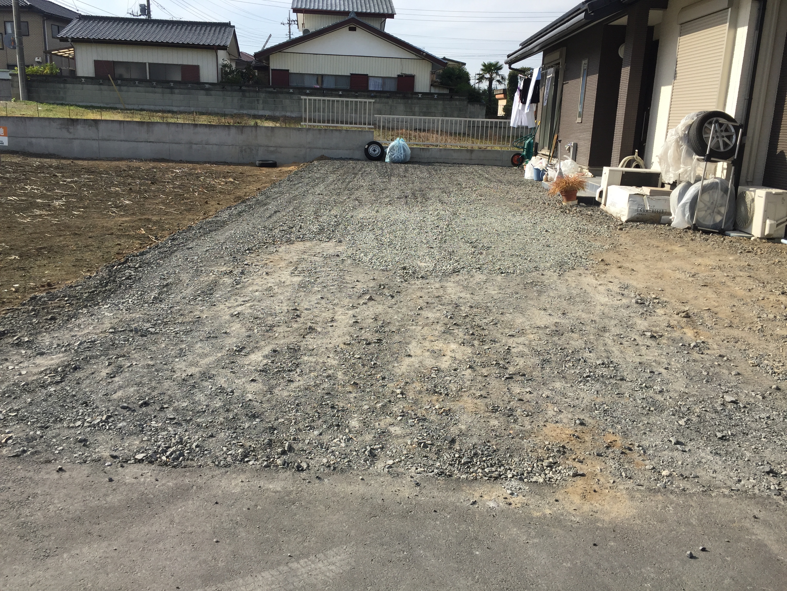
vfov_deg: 48.2
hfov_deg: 61.7
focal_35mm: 29
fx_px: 659
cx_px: 394
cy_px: 296
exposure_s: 1/1582
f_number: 2.2
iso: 32
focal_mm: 4.15
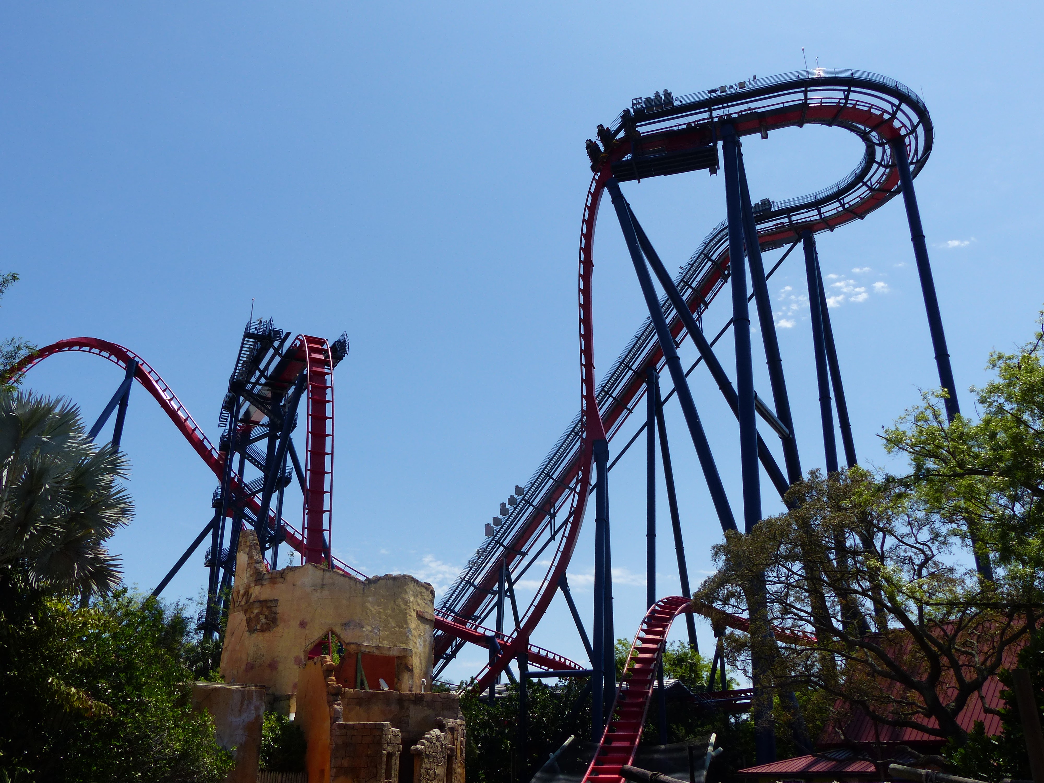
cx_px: 522
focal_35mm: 29
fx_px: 875
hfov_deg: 61.7
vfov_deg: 48.2
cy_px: 392
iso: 100
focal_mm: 5.3
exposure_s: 1/1300
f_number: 4
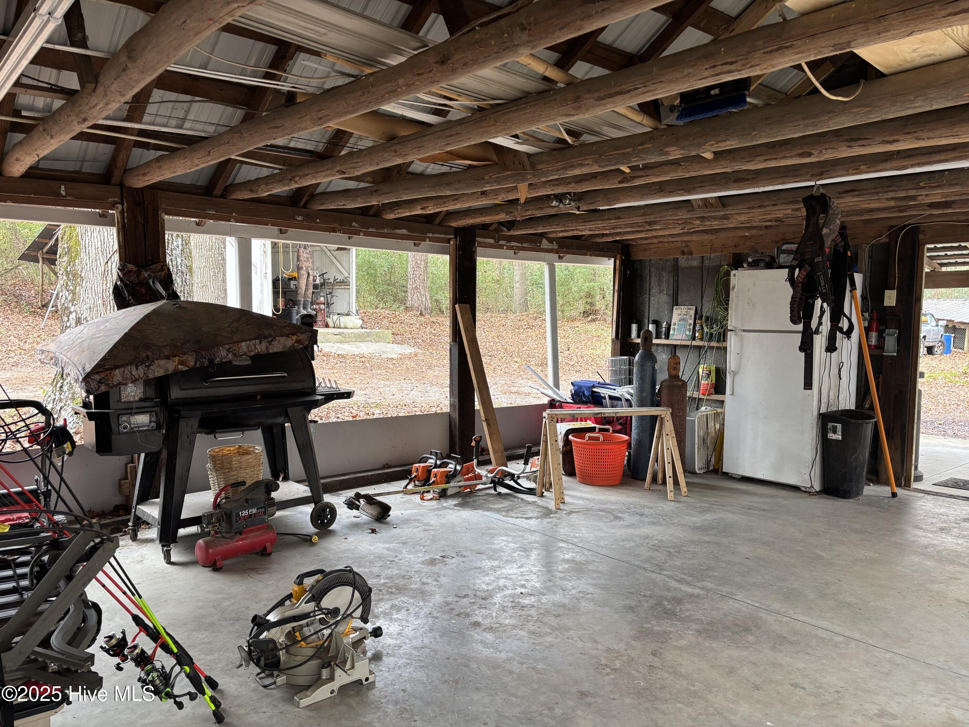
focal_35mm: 26
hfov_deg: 67.3
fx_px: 728
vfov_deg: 53.1
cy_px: 364
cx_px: 484
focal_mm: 5.96
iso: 100
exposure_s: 1/121
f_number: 1.6
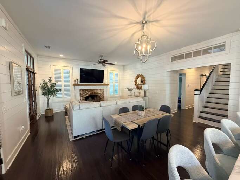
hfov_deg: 102.1
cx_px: 120
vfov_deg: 85.7
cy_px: 90
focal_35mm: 14
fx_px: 97
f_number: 2.2
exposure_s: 1/60
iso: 320
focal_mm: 2.22
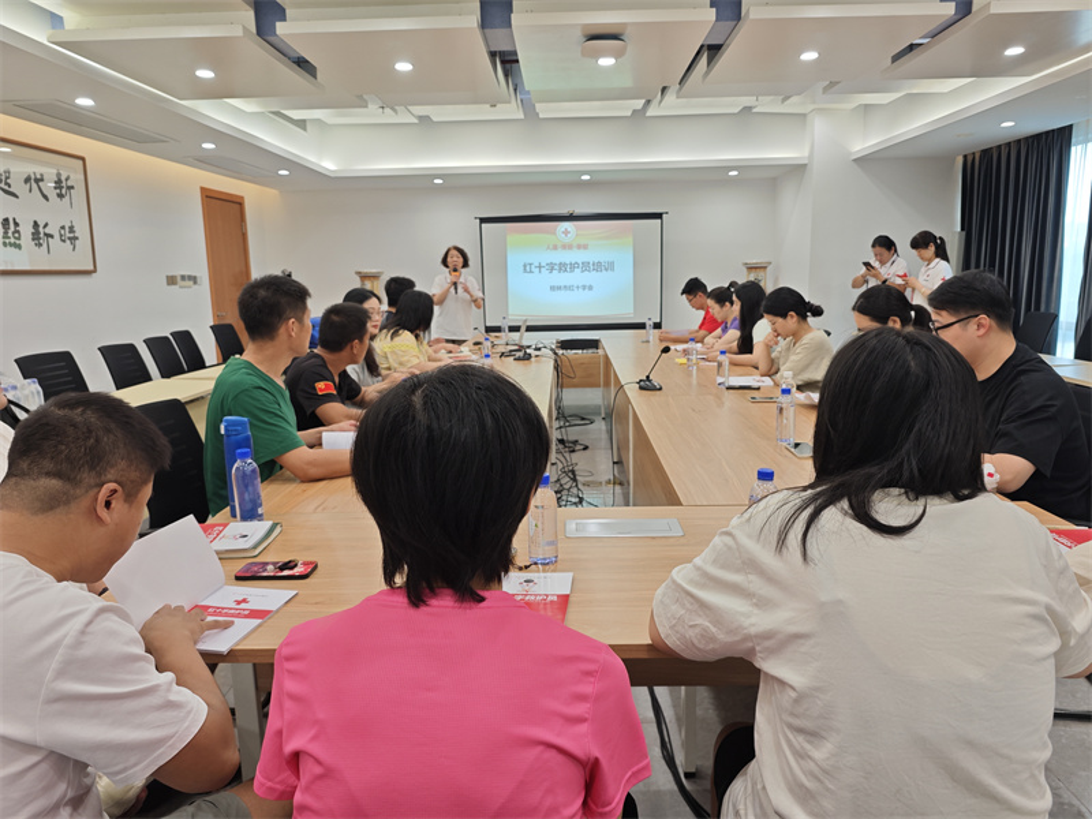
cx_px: 546
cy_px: 410
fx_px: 726
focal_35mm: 23
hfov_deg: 73.9
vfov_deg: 58.9
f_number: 1.6
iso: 125
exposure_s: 1/100
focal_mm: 6.55
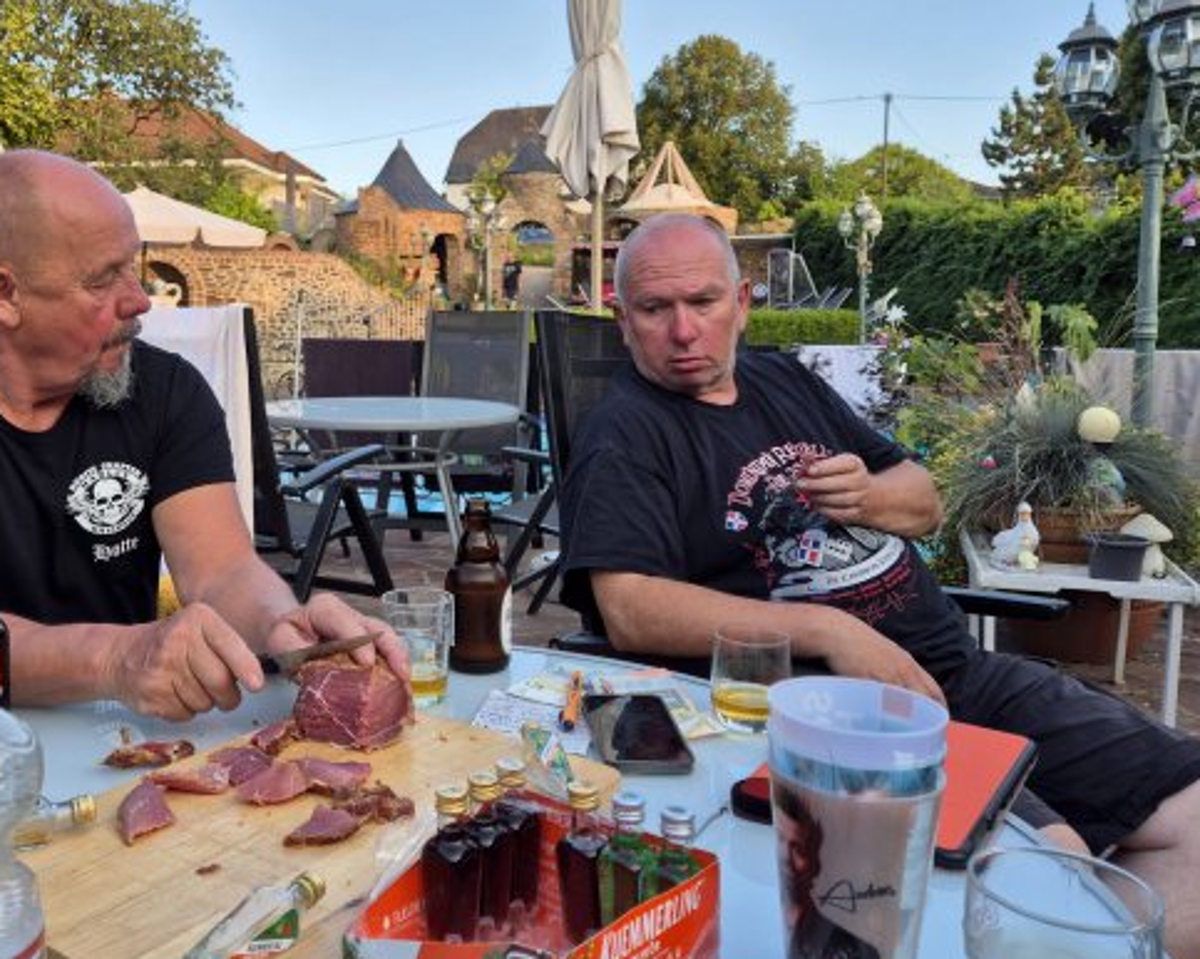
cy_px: 417
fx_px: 1101
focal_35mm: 31
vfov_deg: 47.0
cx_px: 404
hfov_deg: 56.0
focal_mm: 5.4
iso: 25
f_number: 1.8
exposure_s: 1/385
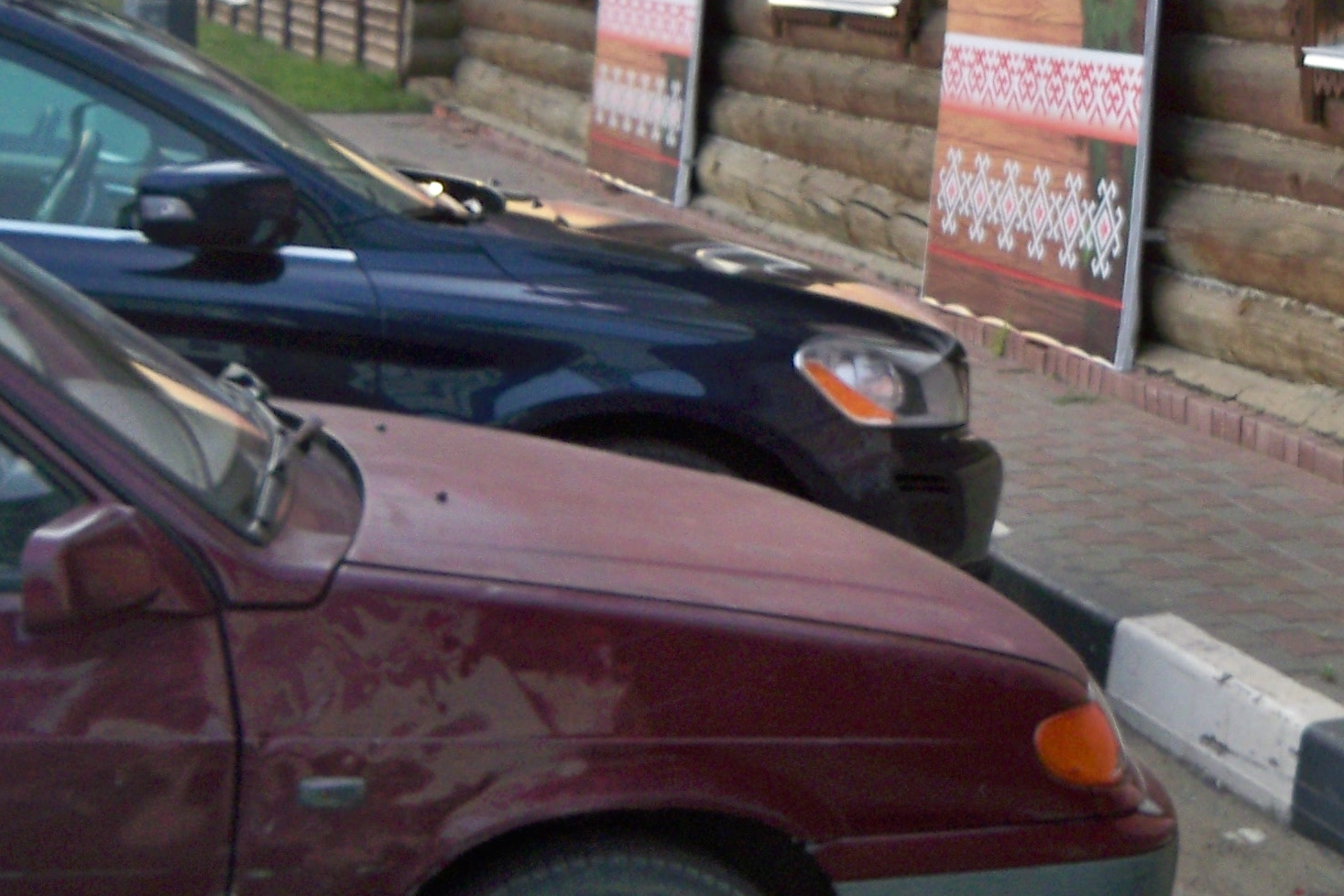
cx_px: 1464
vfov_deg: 14.5
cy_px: -90
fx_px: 3434
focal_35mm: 92
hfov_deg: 21.1
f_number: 3.1
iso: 100
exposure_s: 1/200
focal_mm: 7.9
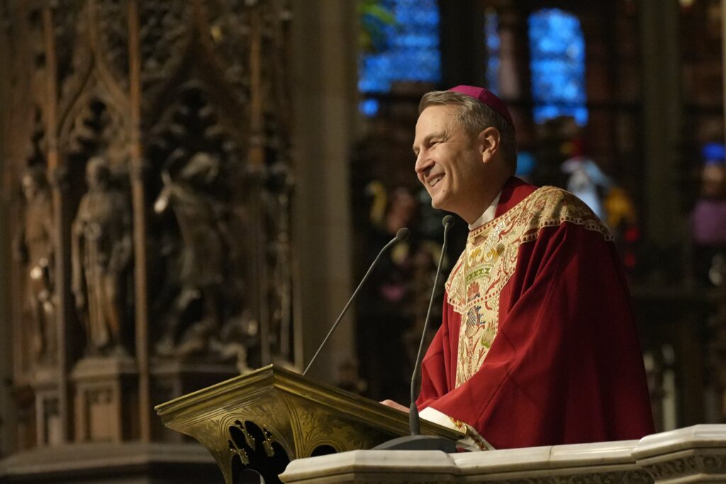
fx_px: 6494
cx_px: 363
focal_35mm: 322
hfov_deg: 6.4
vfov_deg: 4.3
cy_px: 242
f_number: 5.6
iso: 6400
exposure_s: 1/320
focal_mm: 215
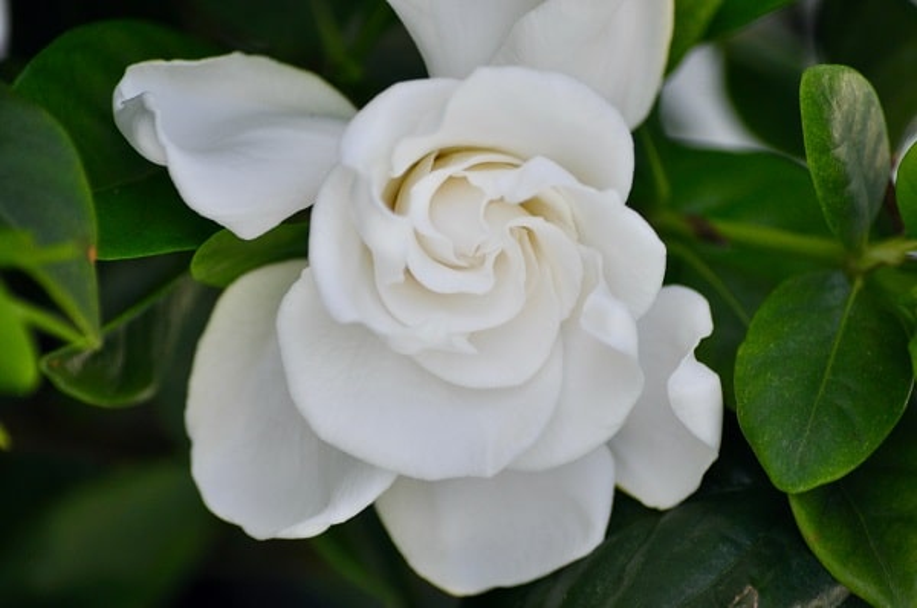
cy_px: 304
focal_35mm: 450
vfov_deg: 3.0
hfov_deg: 4.6
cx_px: 458
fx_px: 11444
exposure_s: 1/500
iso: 400
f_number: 5.6
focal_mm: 300
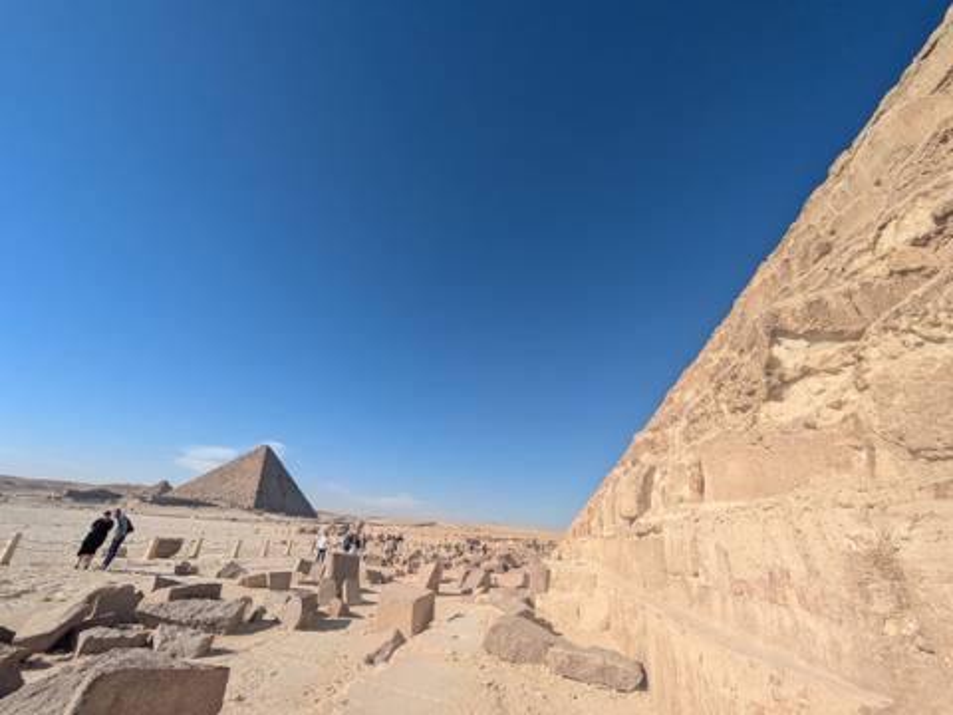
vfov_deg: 85.7
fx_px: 385
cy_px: 358
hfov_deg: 102.1
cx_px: 476
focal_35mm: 14
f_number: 2.2
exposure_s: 1/2294
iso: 45
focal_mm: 1.83
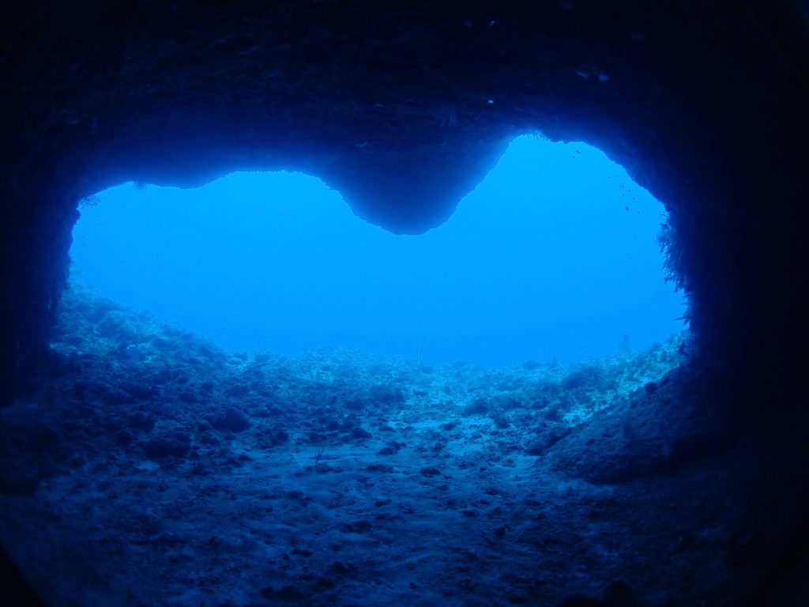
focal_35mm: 25
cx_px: 404
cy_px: 304
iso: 500
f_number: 2
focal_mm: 4.5
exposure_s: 1/30
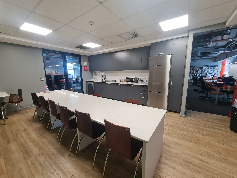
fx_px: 89
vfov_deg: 89.9
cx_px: 118
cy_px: 89
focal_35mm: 13
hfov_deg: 106.2
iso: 160
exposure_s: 1/50
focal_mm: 2.2
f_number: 2.2
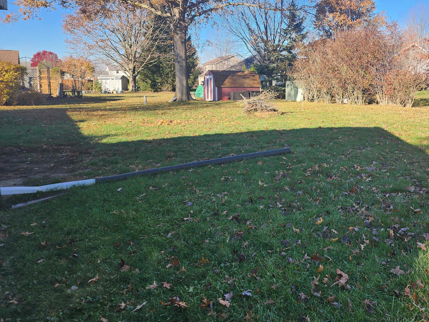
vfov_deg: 43.4
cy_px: 102
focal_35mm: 32
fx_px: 397
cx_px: 287
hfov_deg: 55.6
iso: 12
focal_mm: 6.4
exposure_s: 1/393
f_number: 1.8
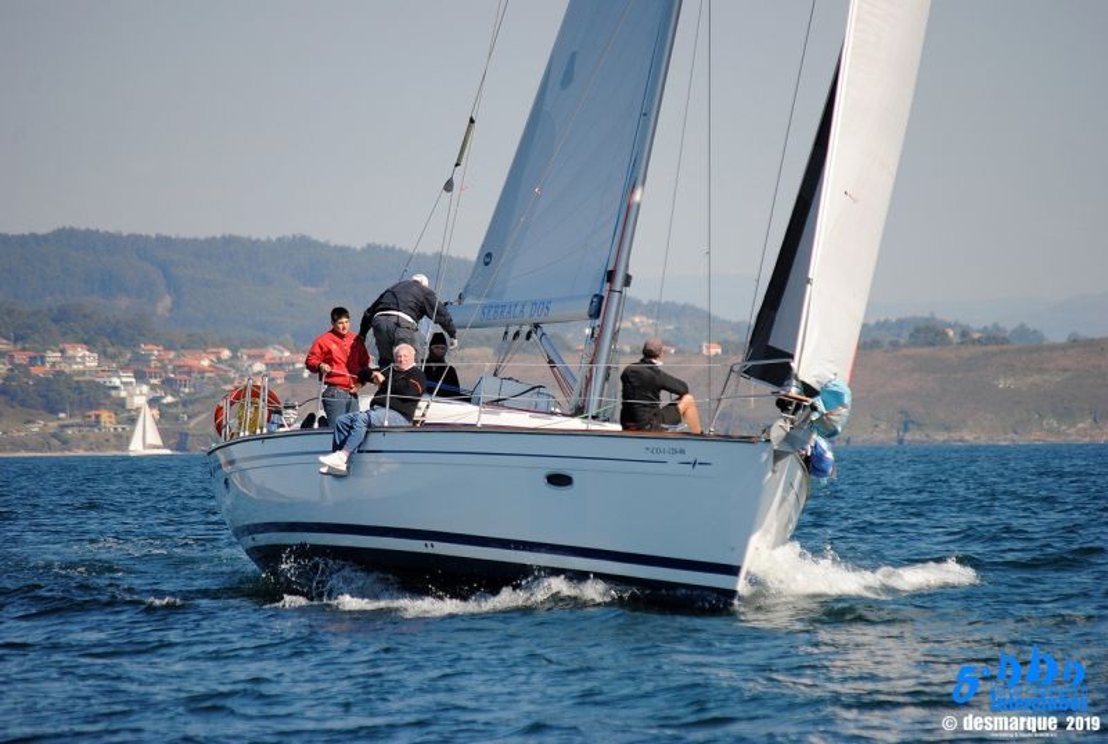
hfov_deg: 7.8
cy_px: 372
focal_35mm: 262
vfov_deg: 5.3
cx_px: 554
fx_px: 8096
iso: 200
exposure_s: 1/800
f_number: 5.3
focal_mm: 175
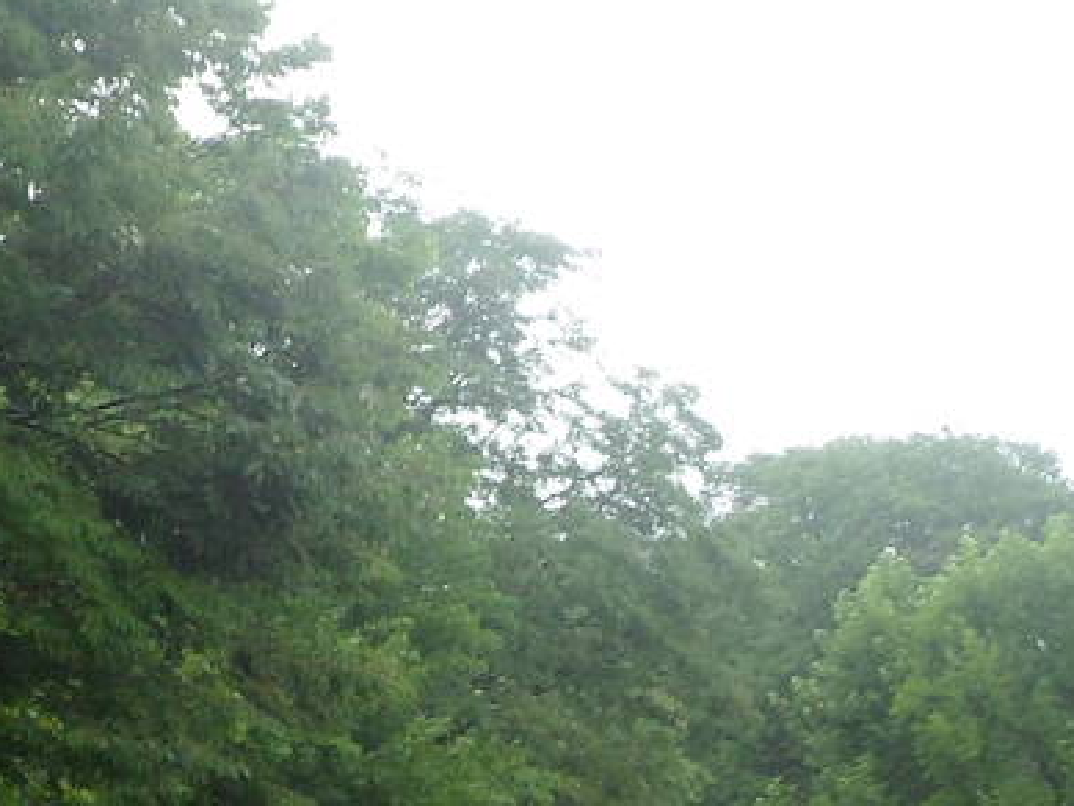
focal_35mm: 111
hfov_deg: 17.7
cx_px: 381
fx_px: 3445
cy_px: 1159
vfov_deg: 12.7
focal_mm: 4.9
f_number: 3.3
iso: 80
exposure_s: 1/180
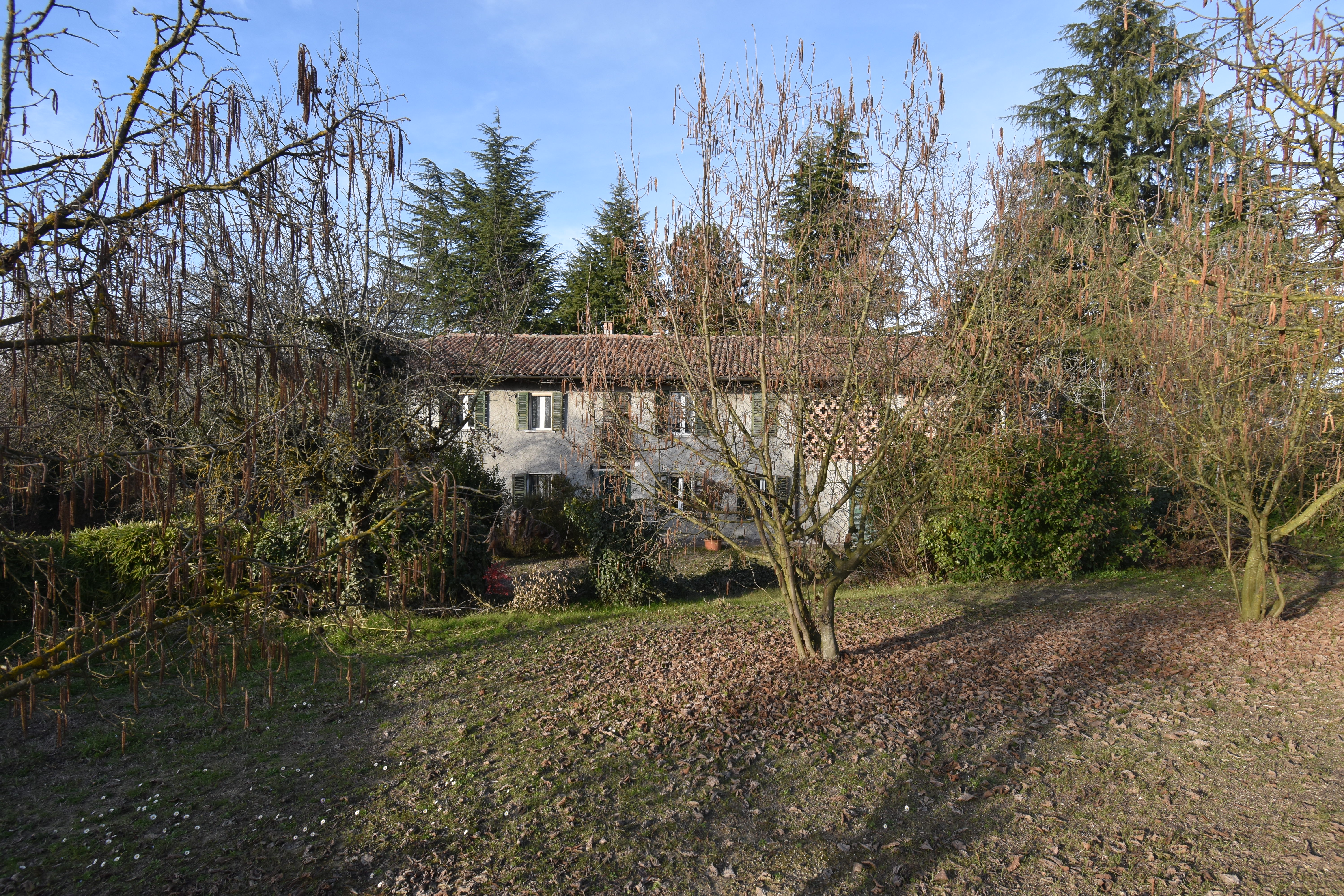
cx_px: 672
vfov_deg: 63.2
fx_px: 728
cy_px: 448
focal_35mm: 20
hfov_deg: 85.4
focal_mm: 13
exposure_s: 1/250
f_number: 8
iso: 250
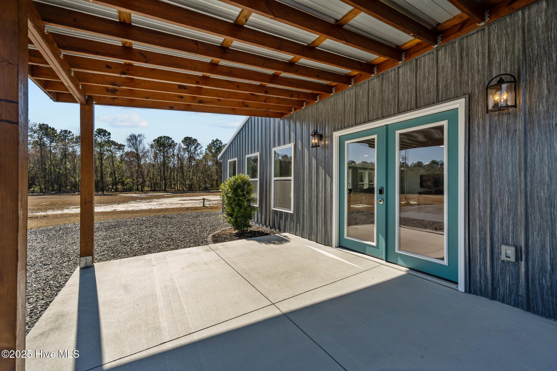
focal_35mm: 14
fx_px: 217
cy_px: 186
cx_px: 278
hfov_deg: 104.3
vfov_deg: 81.2
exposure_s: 1/200
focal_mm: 14
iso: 64
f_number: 7.1
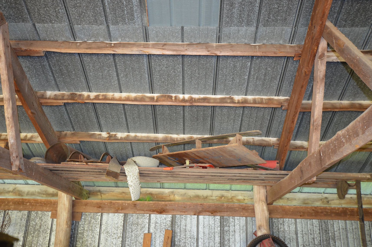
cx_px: 186
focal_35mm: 36
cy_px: 124
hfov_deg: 53.2
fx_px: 371
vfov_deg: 36.7
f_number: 4.5
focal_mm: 24
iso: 1000
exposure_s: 1/60
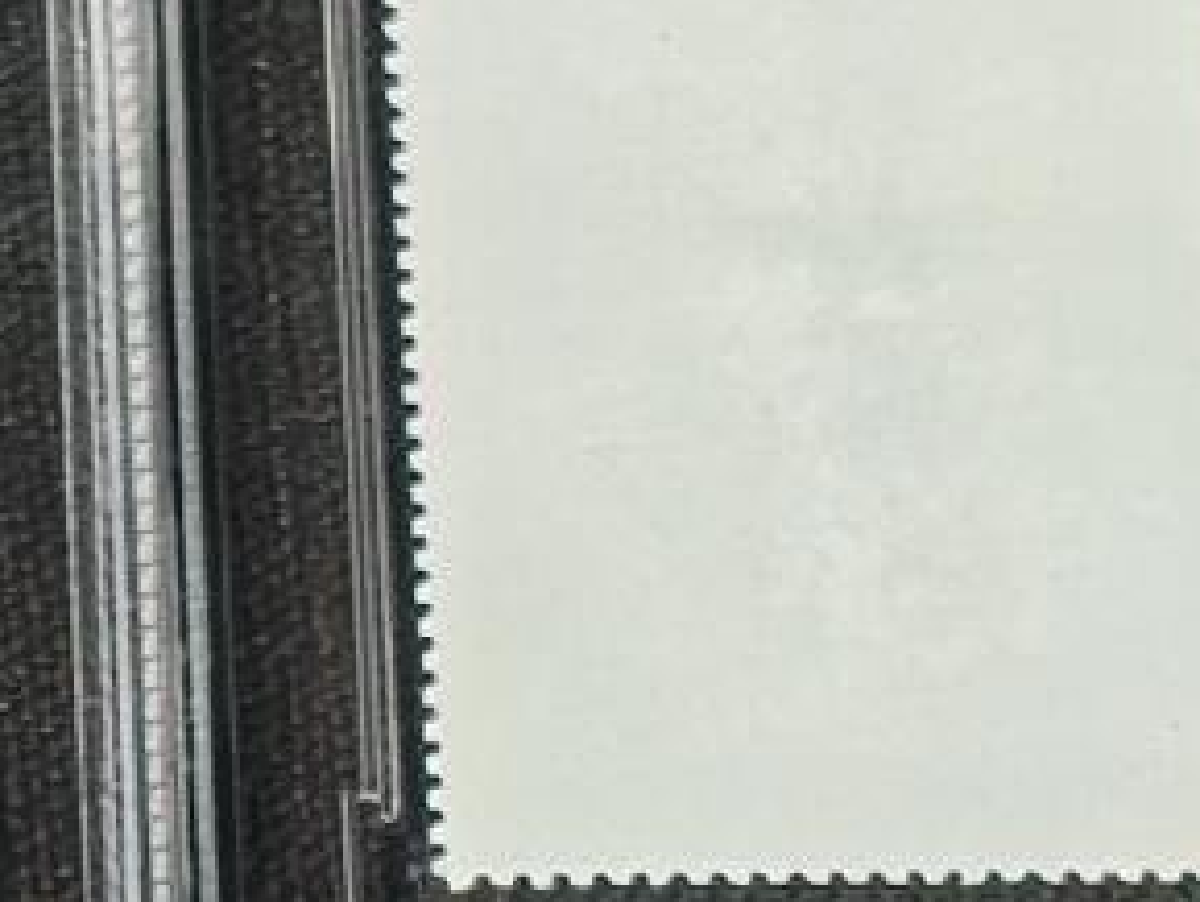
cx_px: 170
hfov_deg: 7.9
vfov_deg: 5.9
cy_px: 1204
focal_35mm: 251
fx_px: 8708
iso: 50
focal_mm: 4.94
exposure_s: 1/2349
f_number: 1.5
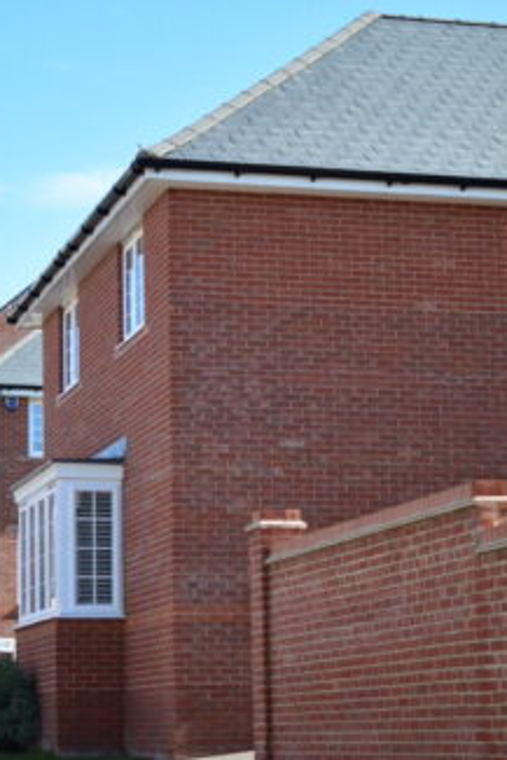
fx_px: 1939
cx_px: 186
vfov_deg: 22.1
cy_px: 474
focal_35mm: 92
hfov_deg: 14.9
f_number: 1.8
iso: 160
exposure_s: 1/2500
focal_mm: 35
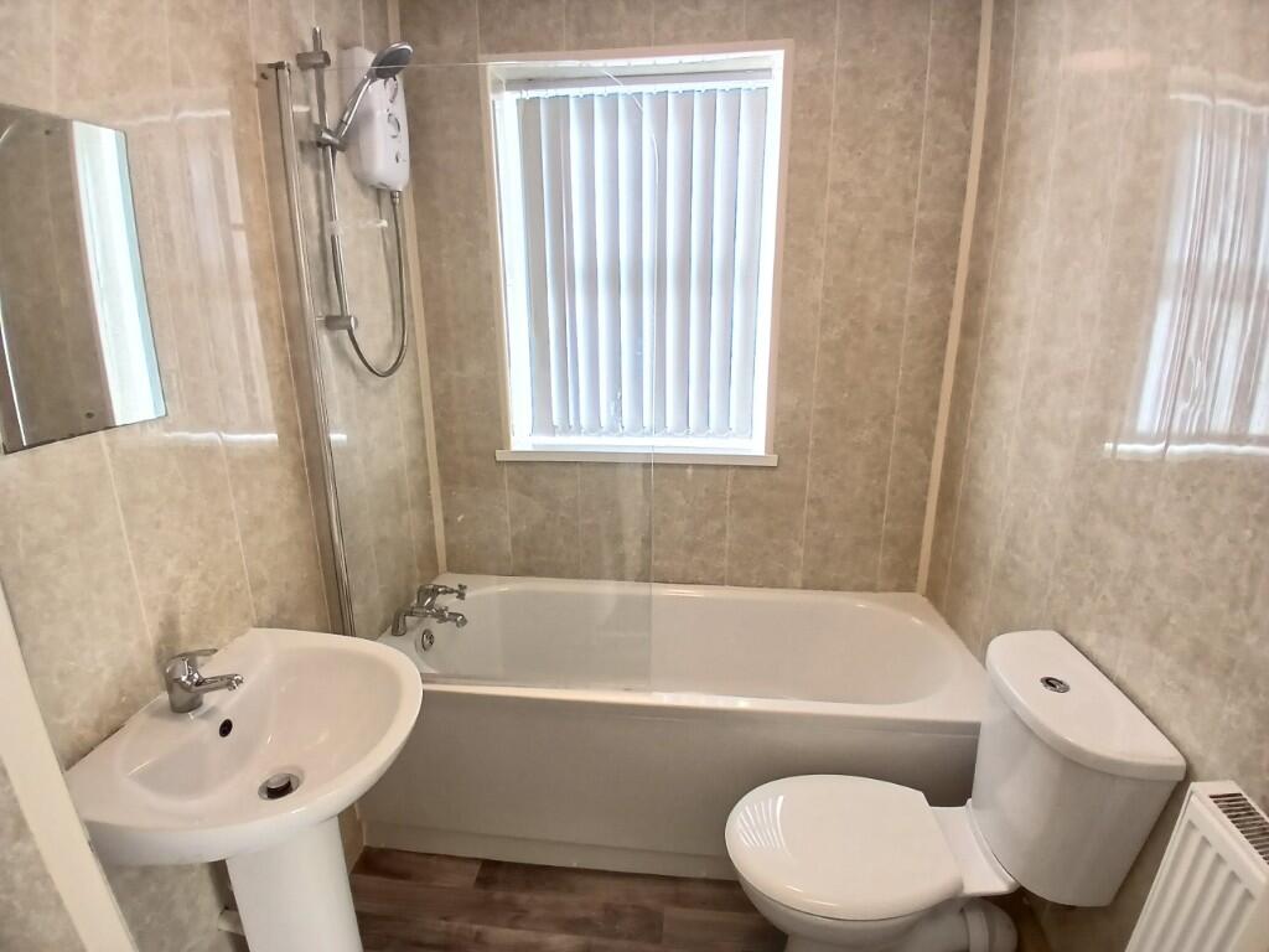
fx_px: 623
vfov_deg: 74.7
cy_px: 476
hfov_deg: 91.0
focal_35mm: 17
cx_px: 634
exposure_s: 1/50
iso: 80
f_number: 2.2
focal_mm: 1.4
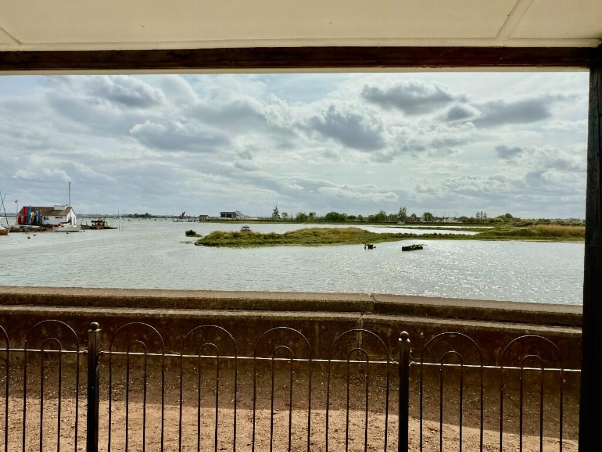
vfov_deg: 58.9
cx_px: 301
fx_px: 400
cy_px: 226
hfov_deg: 73.9
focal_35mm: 23
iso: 16
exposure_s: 1/6135
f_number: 2.2
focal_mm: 2.22
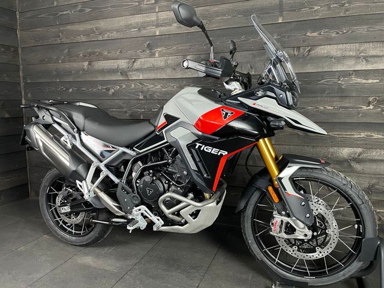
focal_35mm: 26
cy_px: 144
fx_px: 288
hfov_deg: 67.3
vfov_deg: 53.1
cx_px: 192
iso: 500
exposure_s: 1/33
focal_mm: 4.2
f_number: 1.6
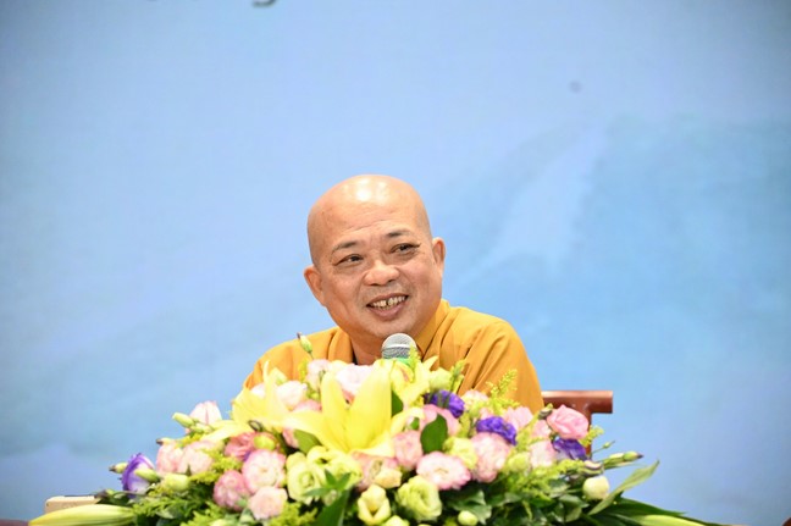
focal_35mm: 120
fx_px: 2635
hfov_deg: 17.1
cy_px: 263
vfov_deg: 11.4
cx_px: 396
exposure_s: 1/250
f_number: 4
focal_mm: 120
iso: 8000
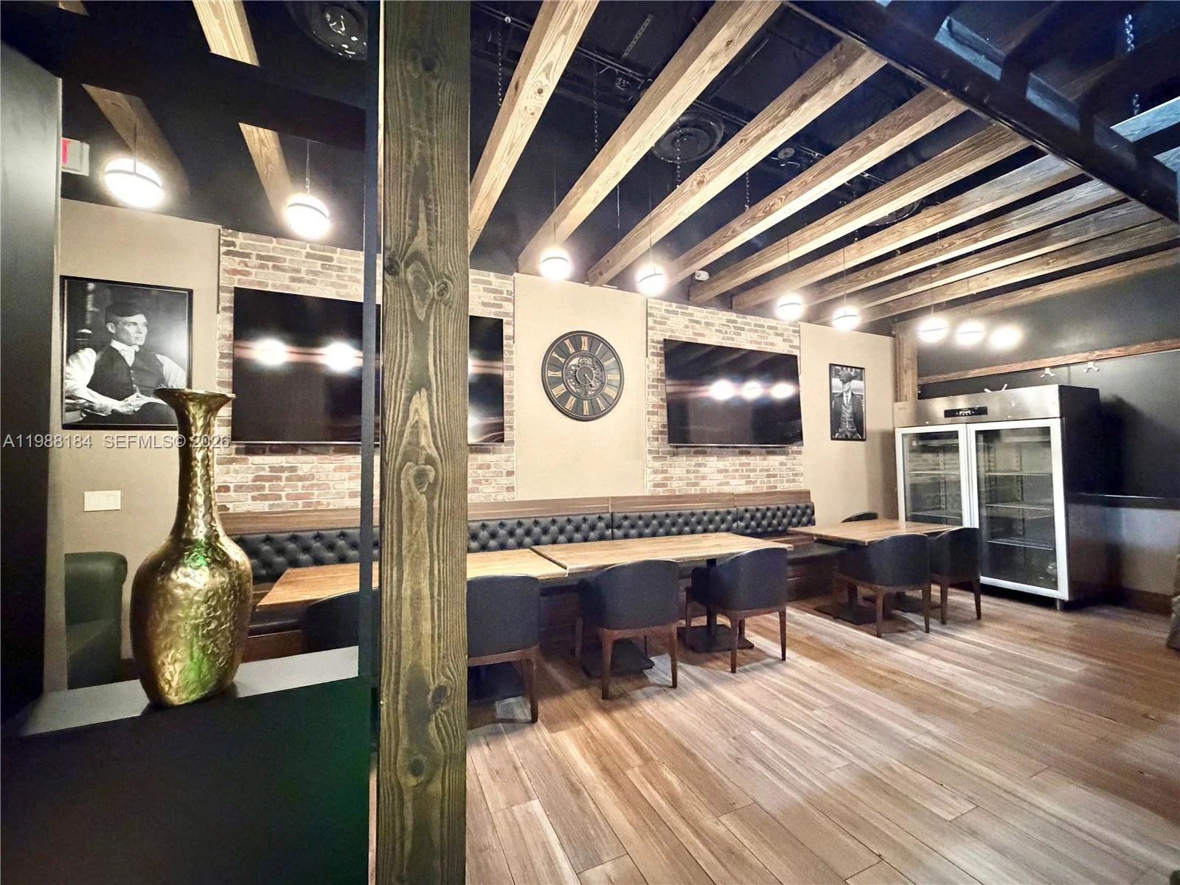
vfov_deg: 85.7
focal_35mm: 14
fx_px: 477
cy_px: 442
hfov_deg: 102.1
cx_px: 590
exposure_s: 1/40
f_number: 2.2
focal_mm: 2.22
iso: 1600
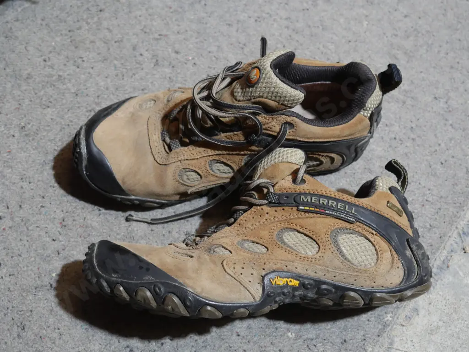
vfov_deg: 31.5
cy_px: 176
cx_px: 234
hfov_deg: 41.2
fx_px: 624
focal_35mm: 46
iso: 800
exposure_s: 1/60
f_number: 5.1
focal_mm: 23
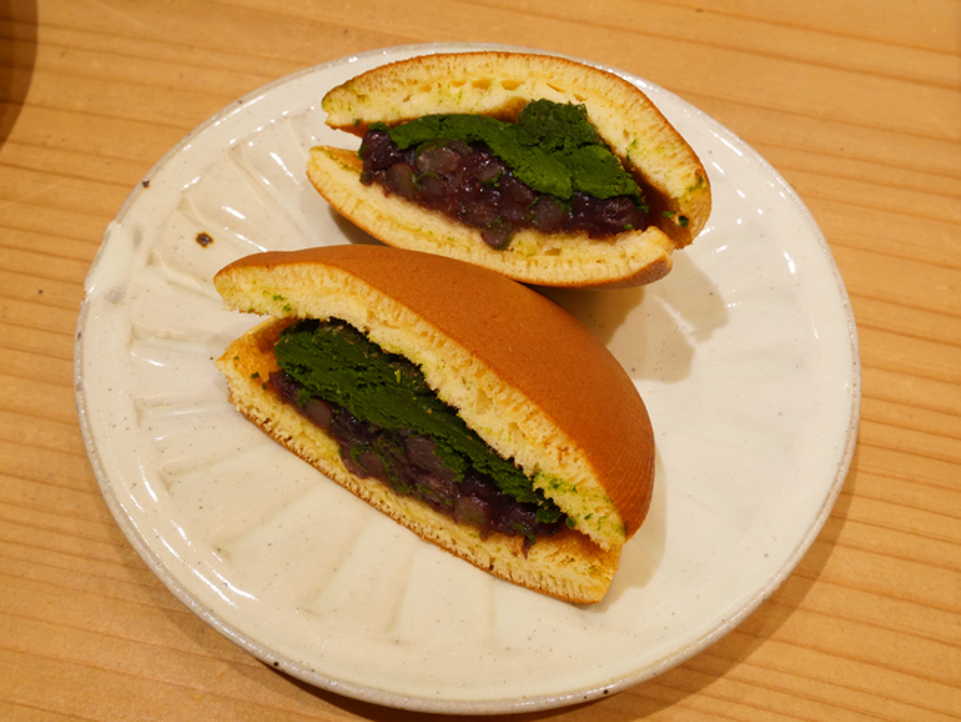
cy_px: 361
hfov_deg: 51.3
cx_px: 480
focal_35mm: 36
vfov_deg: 39.7
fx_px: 1000
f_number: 10
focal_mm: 18
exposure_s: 1/25
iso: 640
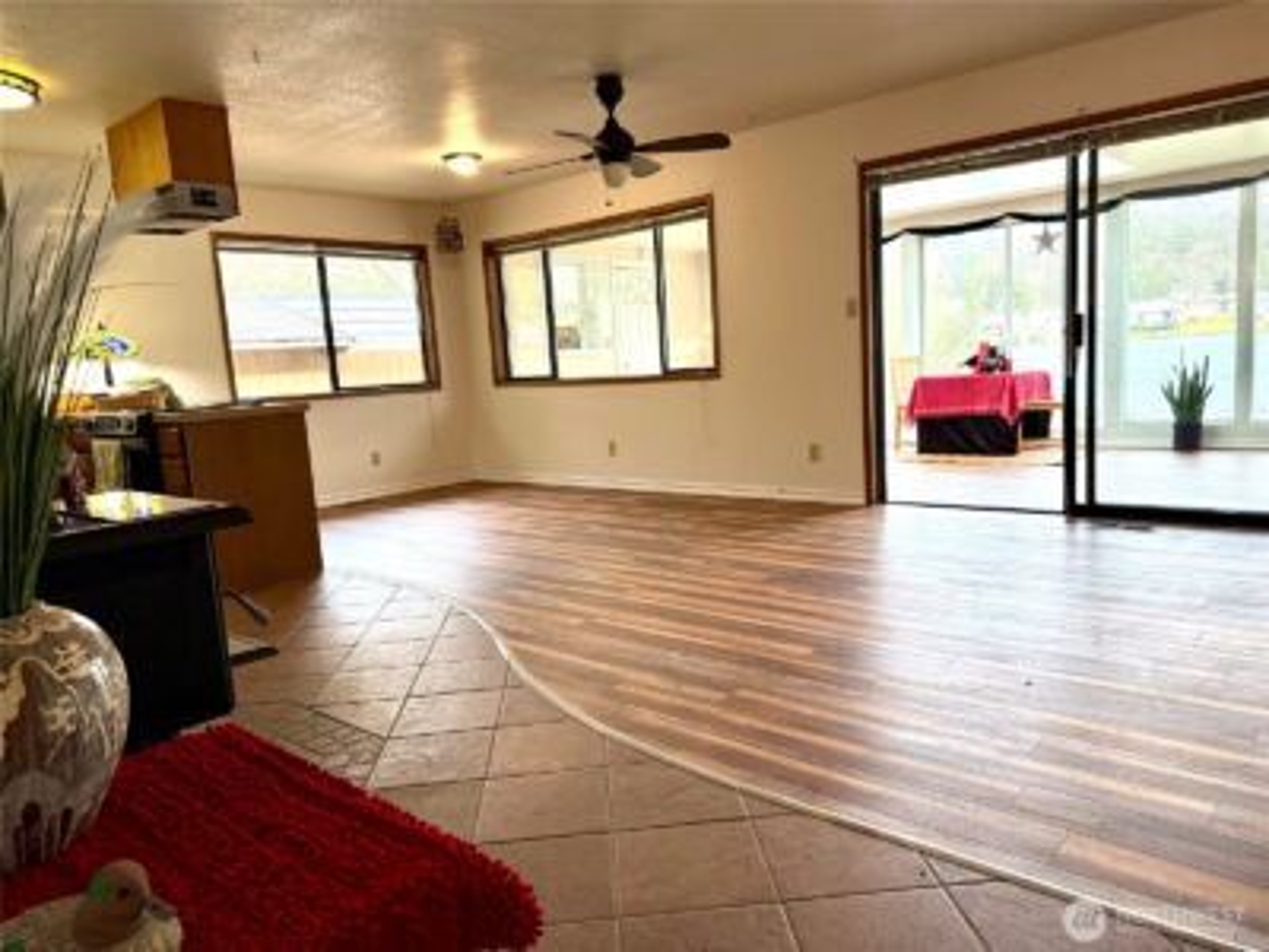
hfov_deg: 71.6
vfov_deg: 56.8
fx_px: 880
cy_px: 476
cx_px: 634
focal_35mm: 24
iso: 200
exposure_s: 1/144
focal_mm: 6.76
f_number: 1.78
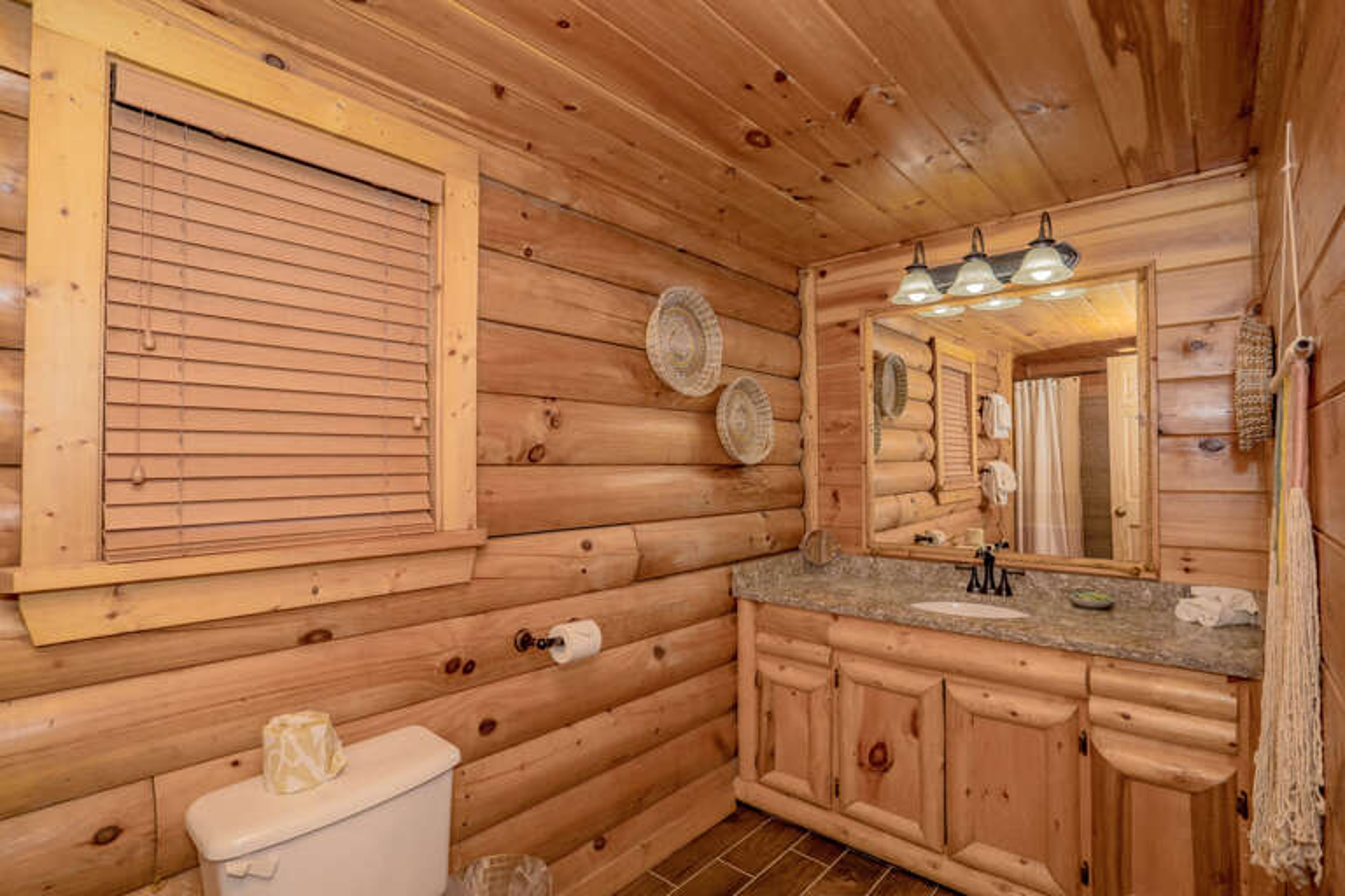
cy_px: 448
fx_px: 598
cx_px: 672
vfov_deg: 73.7
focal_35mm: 16
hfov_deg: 96.7
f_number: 10
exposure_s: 1/200
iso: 800
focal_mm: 16
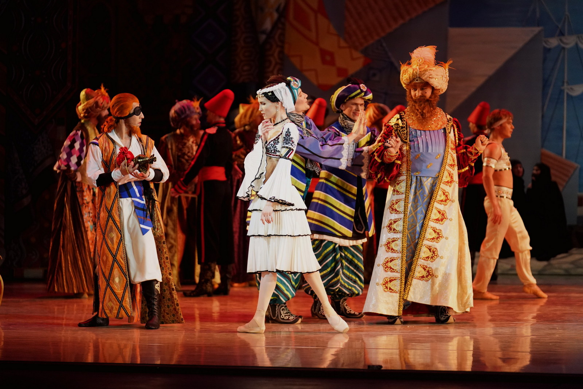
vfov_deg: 10.2
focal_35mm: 134
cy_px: 194
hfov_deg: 15.3
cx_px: 292
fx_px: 2170
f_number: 2.8
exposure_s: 1/800
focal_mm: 134
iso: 4000
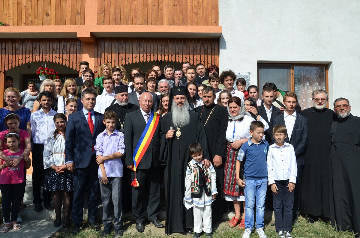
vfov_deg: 41.5
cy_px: 119
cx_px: 180
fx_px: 314
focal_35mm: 32
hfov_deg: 59.6
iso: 100
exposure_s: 1/250
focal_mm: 21
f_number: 8
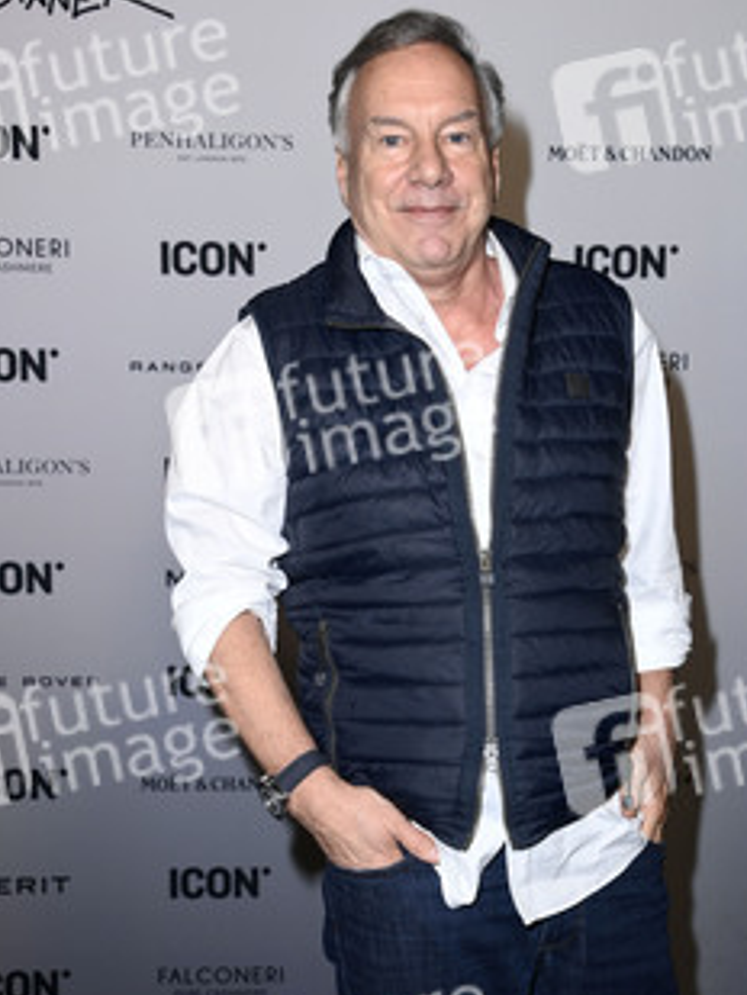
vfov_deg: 34.3
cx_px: 425
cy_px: 580
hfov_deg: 26.1
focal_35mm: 56
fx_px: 1610
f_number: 5.6
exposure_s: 1/250
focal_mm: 45
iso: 1000
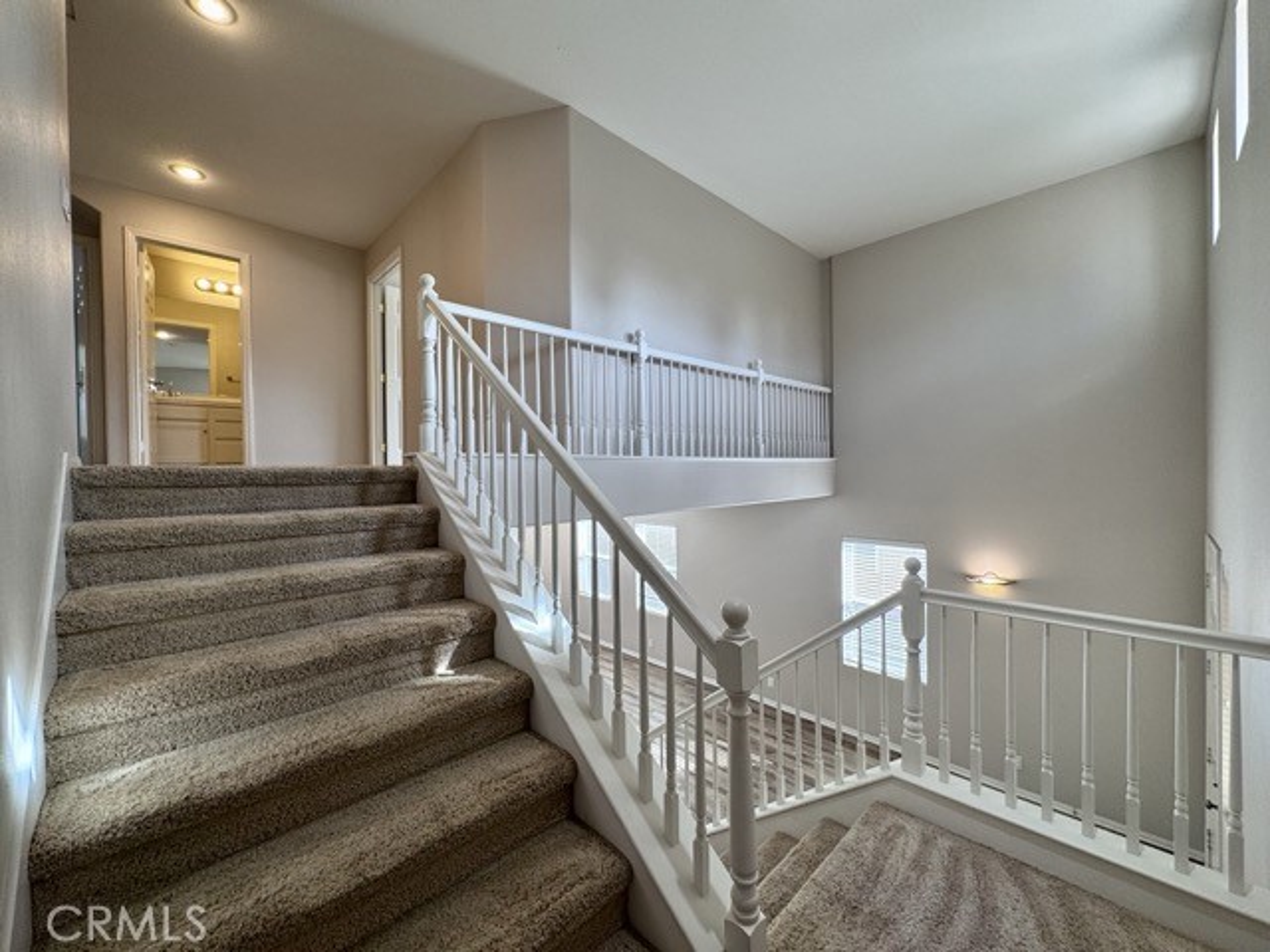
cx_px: 635
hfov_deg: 102.1
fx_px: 514
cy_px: 476
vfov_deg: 85.7
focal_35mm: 14
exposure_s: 1/120
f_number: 2.2
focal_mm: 2.22
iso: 80
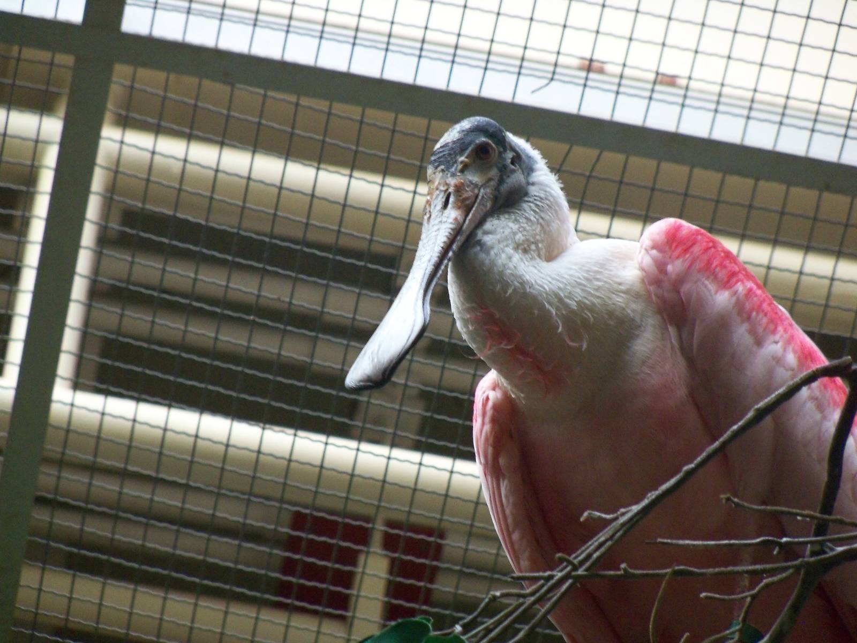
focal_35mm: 247
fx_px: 6115
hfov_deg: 8.0
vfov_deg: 6.0
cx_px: 428
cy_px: 322
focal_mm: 43.8
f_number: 7.8
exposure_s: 1/30
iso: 400
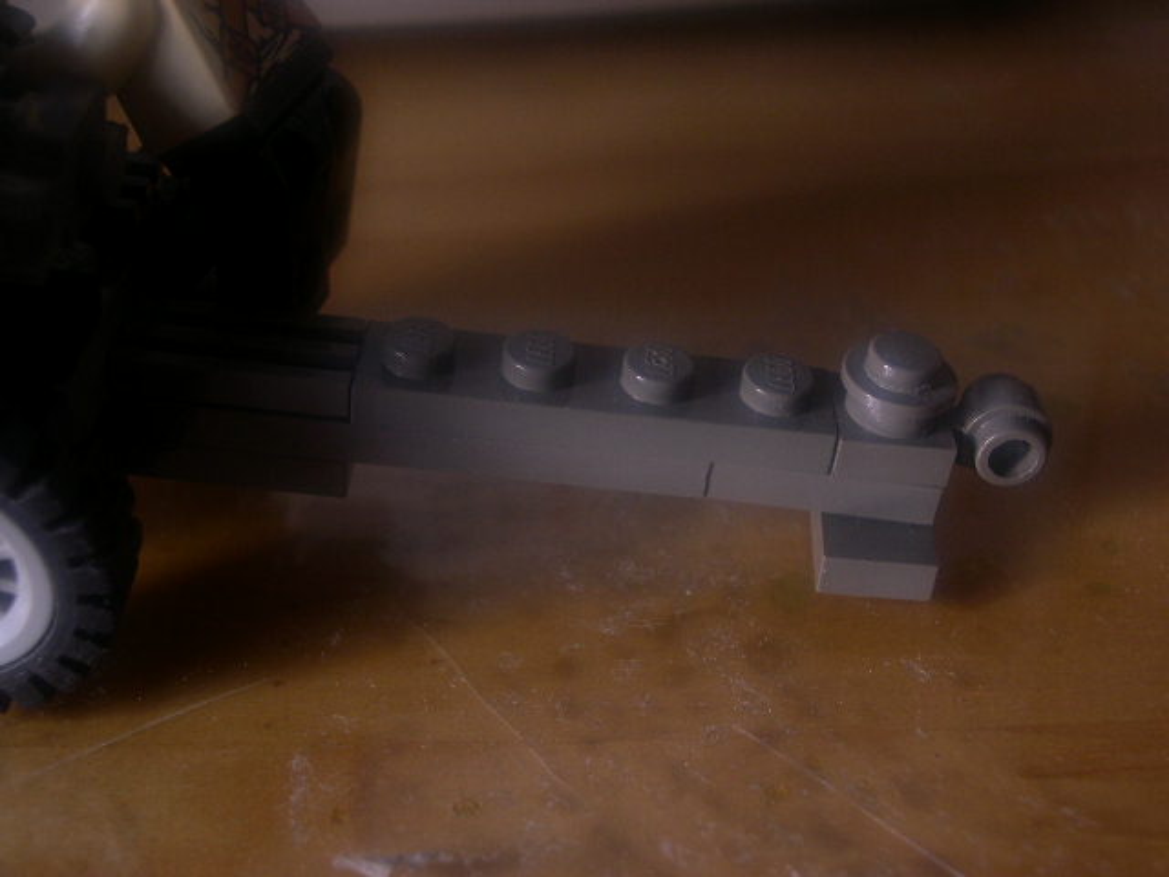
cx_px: 584
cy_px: 438
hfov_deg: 40.4
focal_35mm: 47
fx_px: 1587
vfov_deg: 30.9
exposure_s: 1/85.8
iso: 100
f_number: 3.1
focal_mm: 10.1
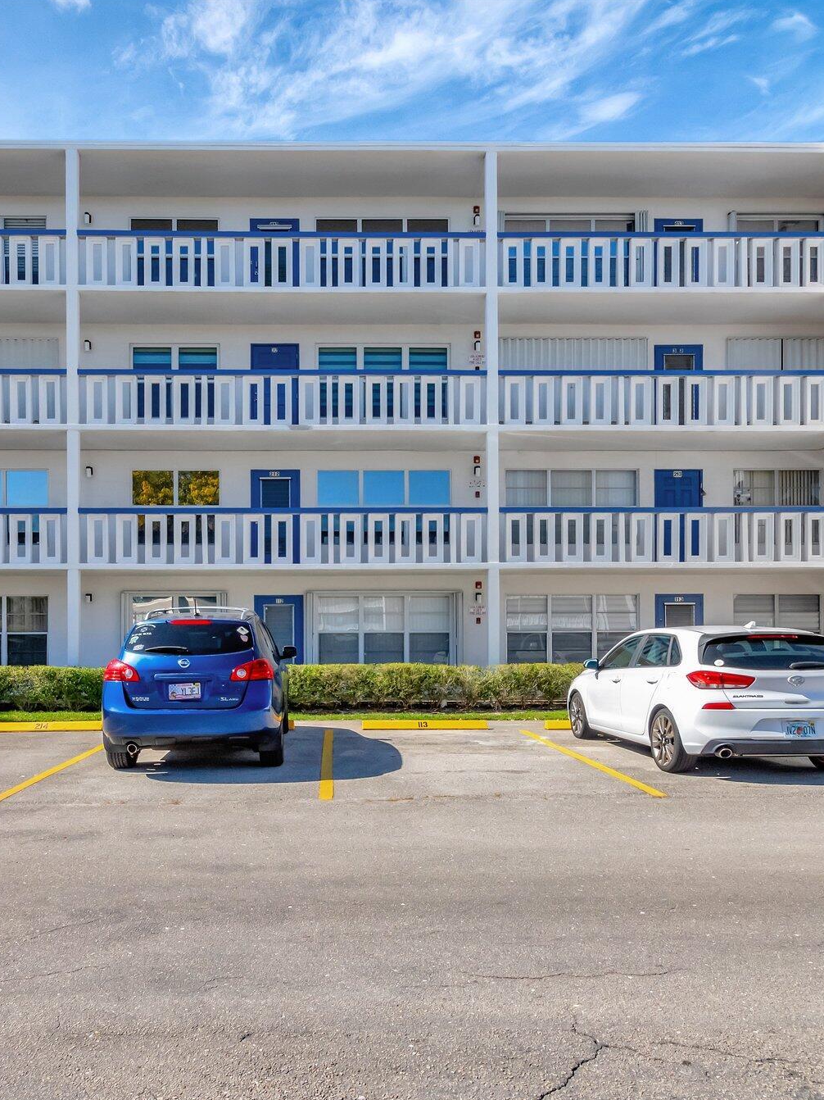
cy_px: 555
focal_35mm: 22
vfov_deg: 76.4
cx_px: 333
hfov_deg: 60.6
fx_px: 698
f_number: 8
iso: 640
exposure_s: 1/1600
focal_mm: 10
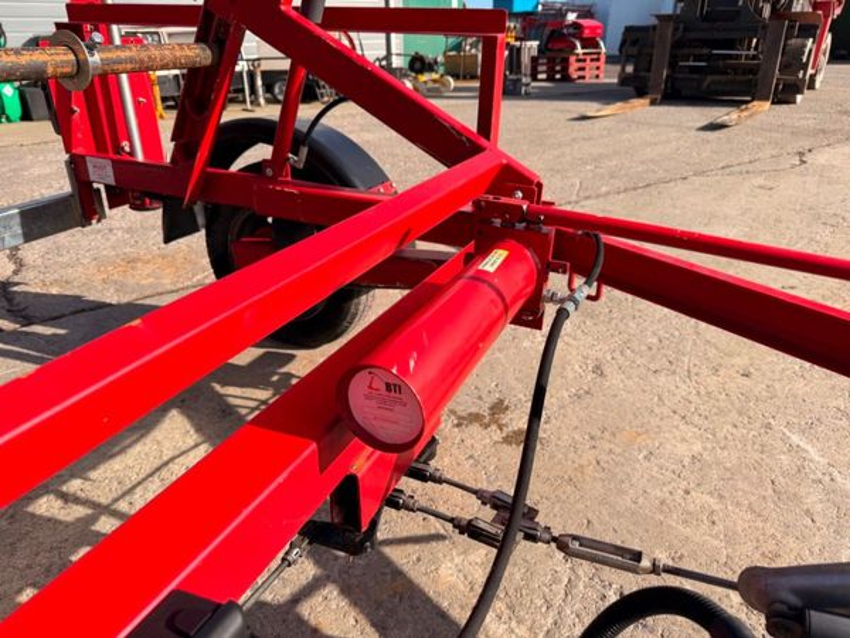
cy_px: 319
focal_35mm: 24
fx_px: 589
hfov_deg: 71.6
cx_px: 425
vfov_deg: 56.8
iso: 80
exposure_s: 1/3953
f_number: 1.78
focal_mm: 6.76
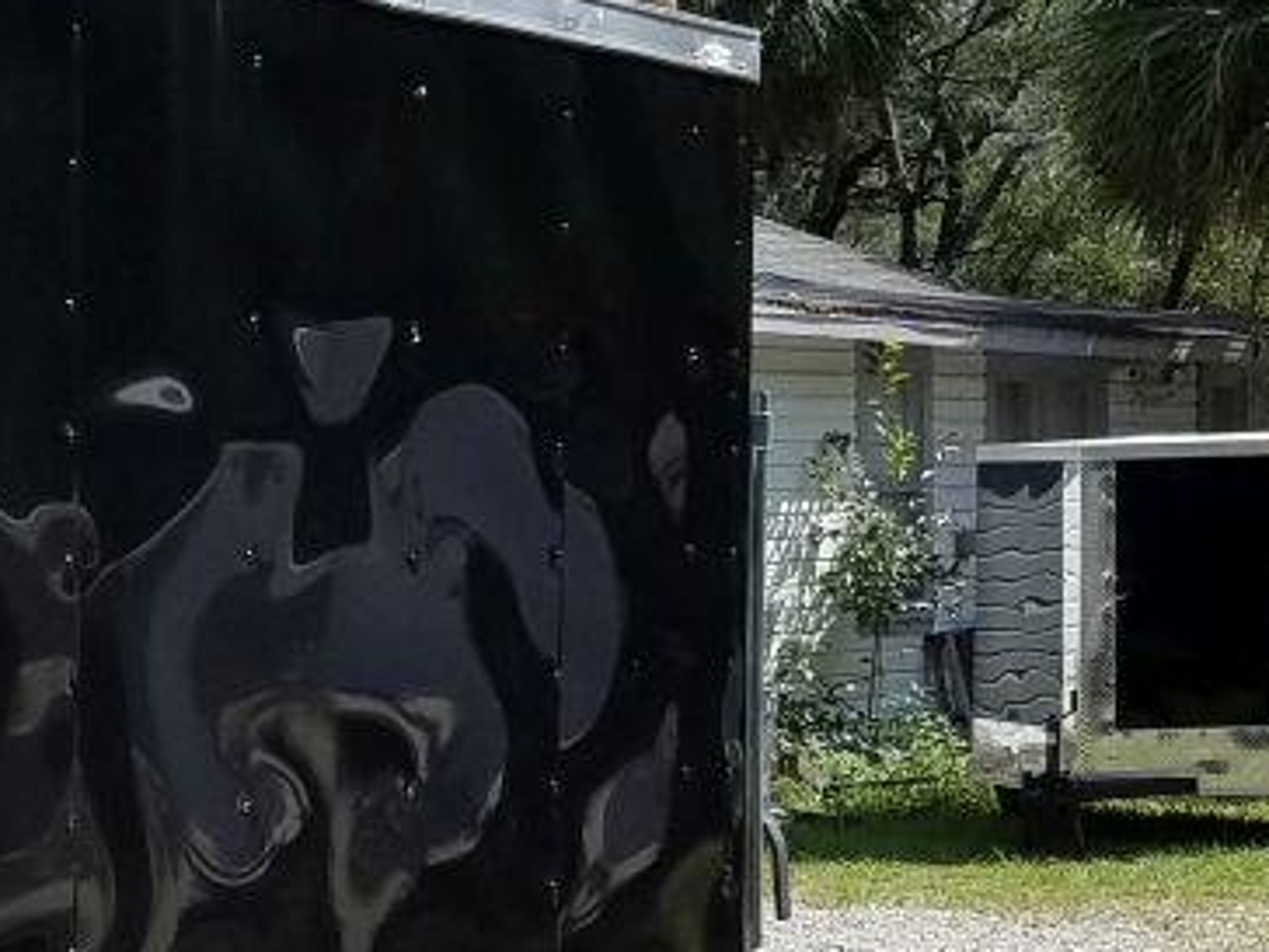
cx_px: -533
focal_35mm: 100
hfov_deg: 17.9
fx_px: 3666
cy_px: 809
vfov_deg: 14.7
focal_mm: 4.2
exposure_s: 1/2028
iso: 50
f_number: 1.7
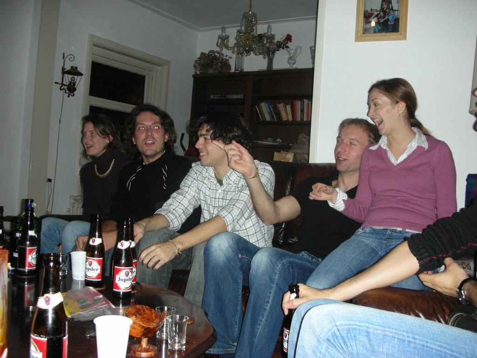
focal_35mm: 35
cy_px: 179
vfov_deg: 40.7
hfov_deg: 52.6
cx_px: 238
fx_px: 482
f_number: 3
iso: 154
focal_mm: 5.8
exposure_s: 1/60.1
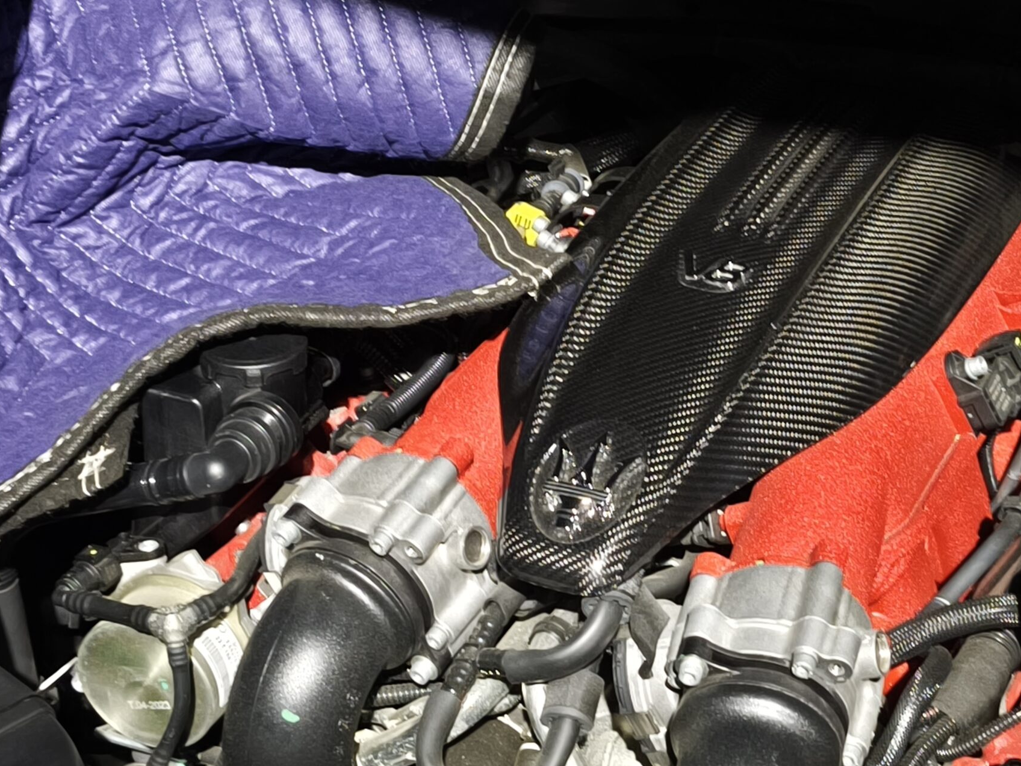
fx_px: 2360
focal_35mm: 80
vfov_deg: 18.4
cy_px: 395
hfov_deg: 24.4
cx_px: 633
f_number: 1.6
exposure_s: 1/25
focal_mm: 6.57
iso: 1000
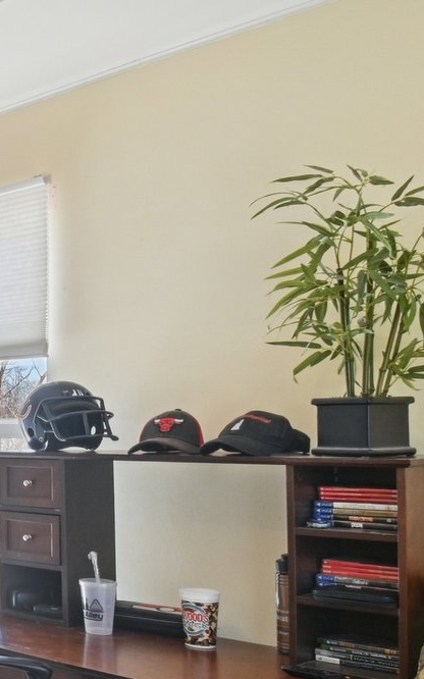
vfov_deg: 42.2
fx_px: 869
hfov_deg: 17.6
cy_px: 443
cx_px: -460
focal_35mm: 47
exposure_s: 1/60
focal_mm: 10
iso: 100
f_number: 8
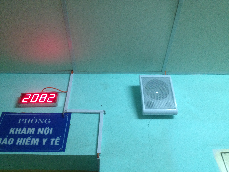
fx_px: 232
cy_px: 86
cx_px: 114
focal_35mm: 35
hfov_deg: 52.6
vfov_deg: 40.7
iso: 160
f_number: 2.4
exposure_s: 1/20
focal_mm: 4.28
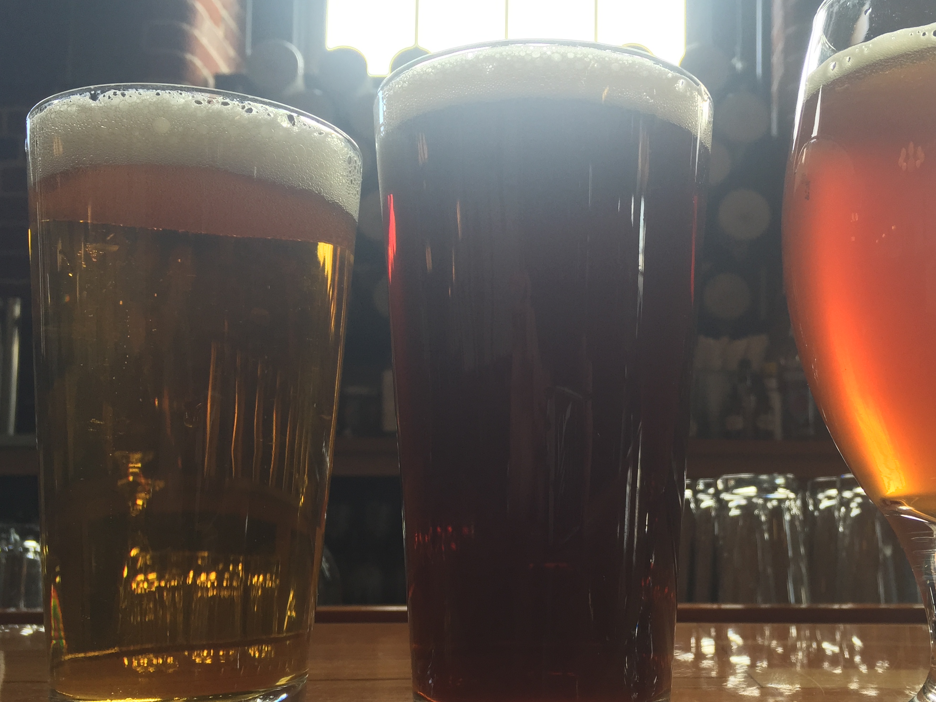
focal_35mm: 36
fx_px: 973
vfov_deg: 39.5
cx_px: 580
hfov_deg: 50.9
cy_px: 409
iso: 40
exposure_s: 1/60
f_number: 2.2
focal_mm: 4.15
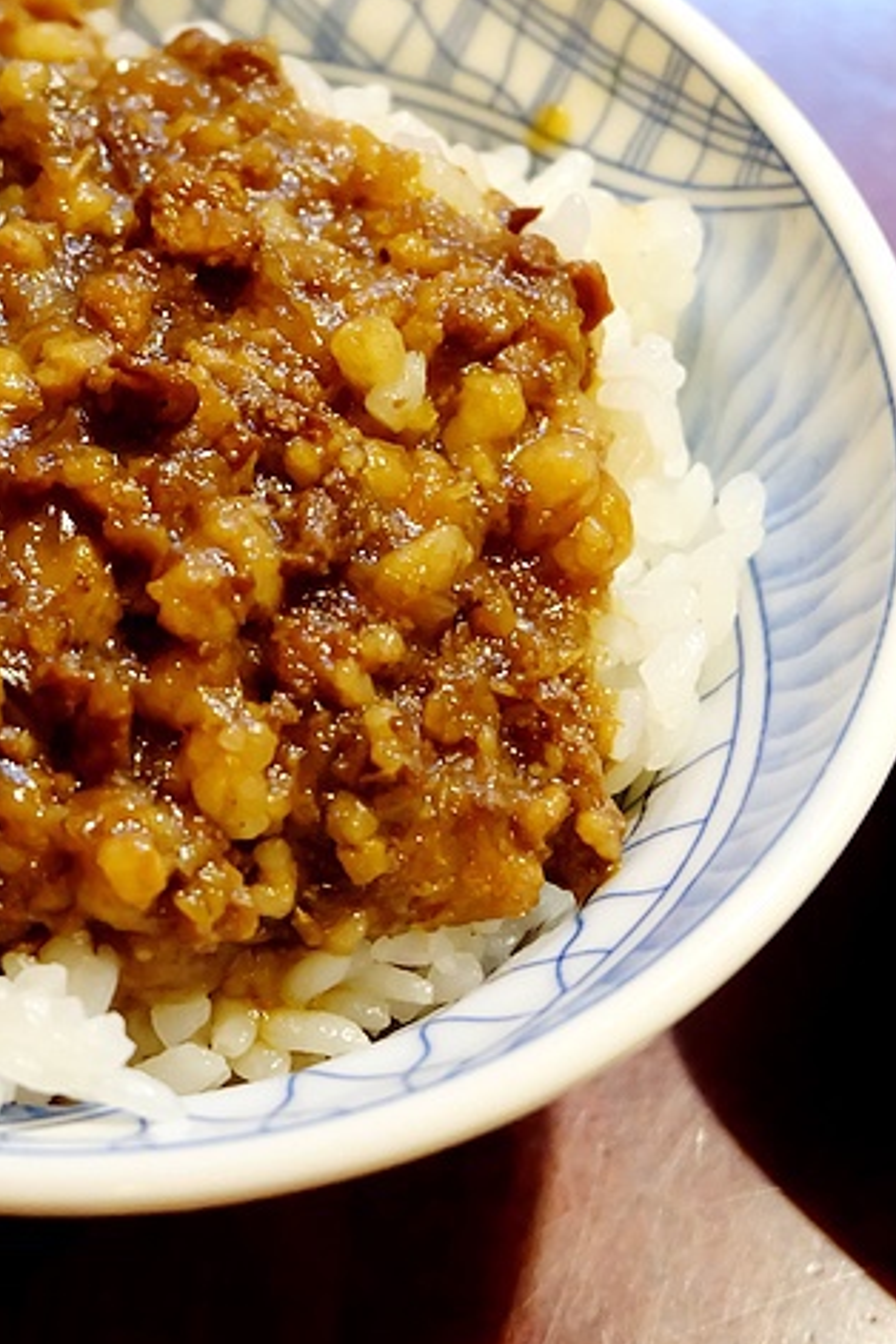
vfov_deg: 23.2
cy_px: 394
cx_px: 104
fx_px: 3248
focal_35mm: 87
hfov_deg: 15.5
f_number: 4.5
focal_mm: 26.9
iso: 3200
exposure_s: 1/38
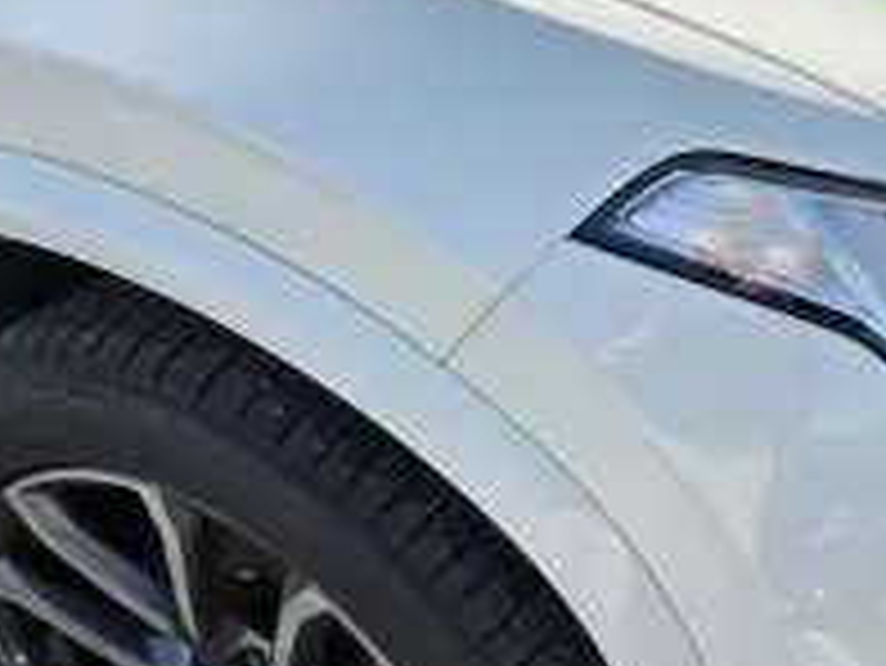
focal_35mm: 42
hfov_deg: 43.8
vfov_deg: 33.2
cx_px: 625
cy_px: 549
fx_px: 1076
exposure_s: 1/1732
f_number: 1.7
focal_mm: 6.3
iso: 80
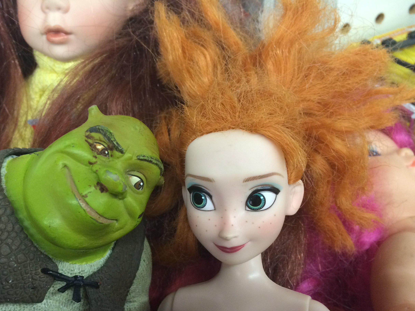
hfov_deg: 47.4
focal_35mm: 39
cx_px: 153
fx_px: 468
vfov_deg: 36.4
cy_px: 208
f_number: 2.2
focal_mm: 4.15
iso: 160
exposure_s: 1/30
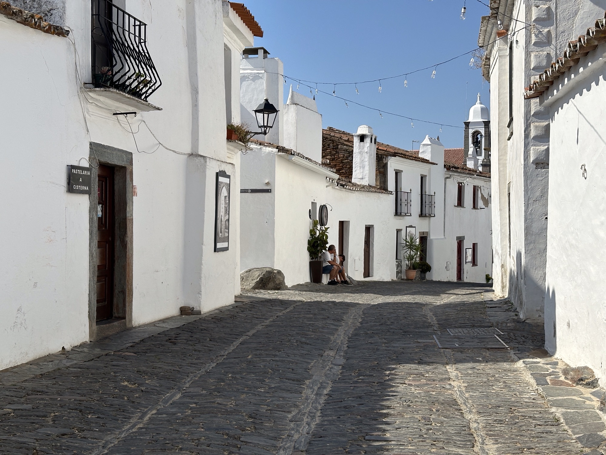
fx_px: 840
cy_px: 228
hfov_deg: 39.7
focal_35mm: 48
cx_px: 303
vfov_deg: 30.3
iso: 64
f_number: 1.78
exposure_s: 1/6623
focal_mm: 6.86
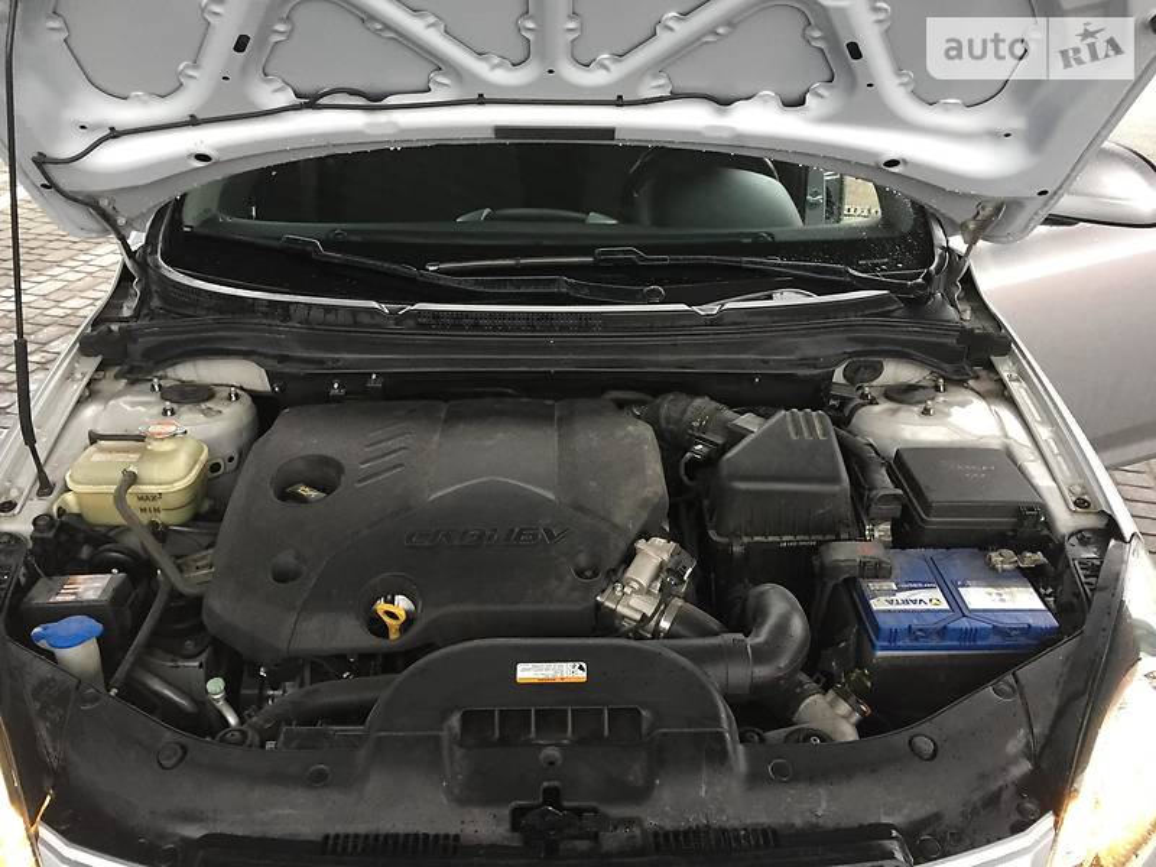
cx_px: 578
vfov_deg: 48.2
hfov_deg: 61.7
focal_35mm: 29
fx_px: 968
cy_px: 434
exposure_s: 1/33
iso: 160
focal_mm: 4.2
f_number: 2.2
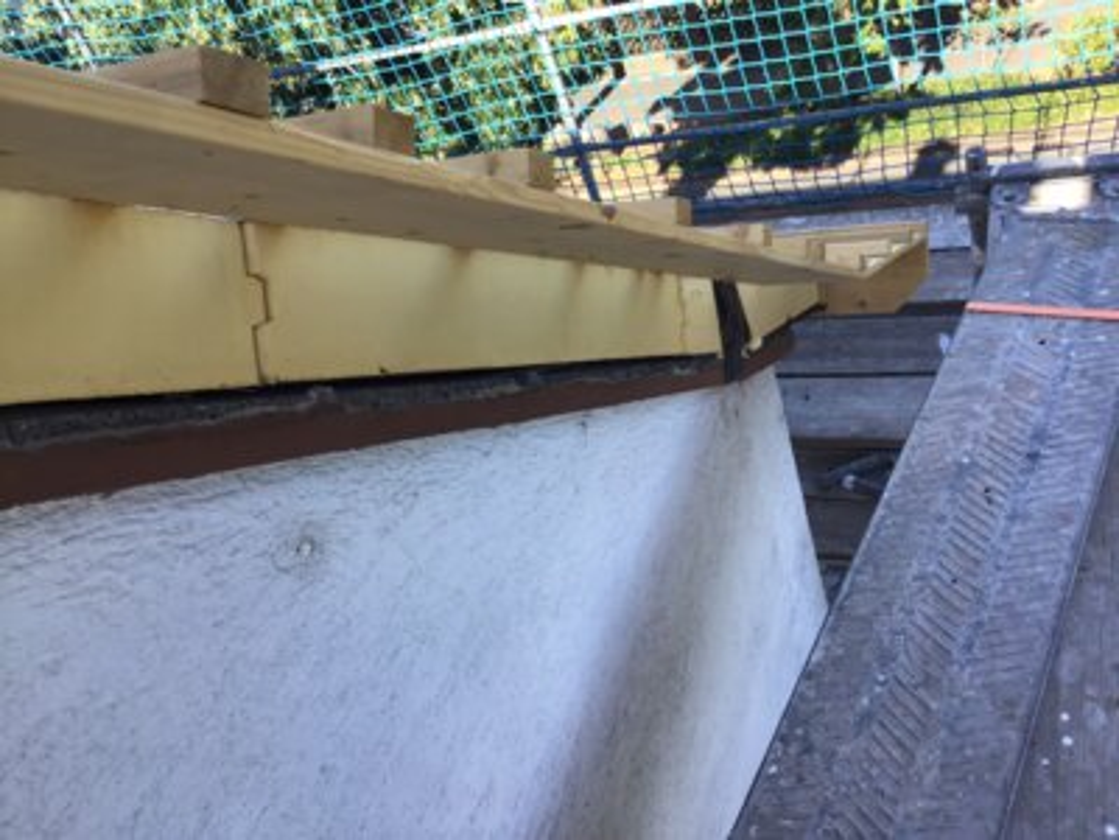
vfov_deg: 45.4
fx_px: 1002
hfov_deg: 58.4
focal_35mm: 31
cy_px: 420
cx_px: 560
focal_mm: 3.3
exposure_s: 1/233
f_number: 2.4
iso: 25
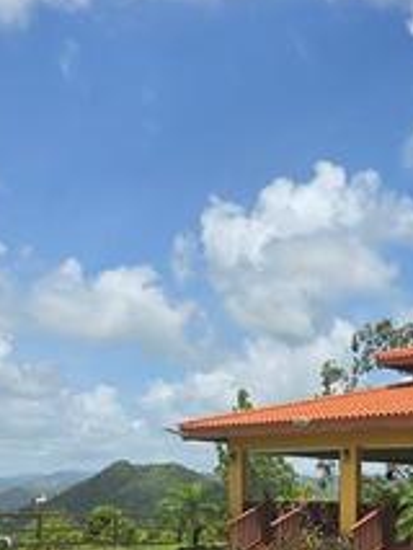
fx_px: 858
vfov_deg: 31.9
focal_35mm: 54
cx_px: 461
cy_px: 586
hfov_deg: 25.0
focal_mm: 6.3
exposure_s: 1/818
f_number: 1.7
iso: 12
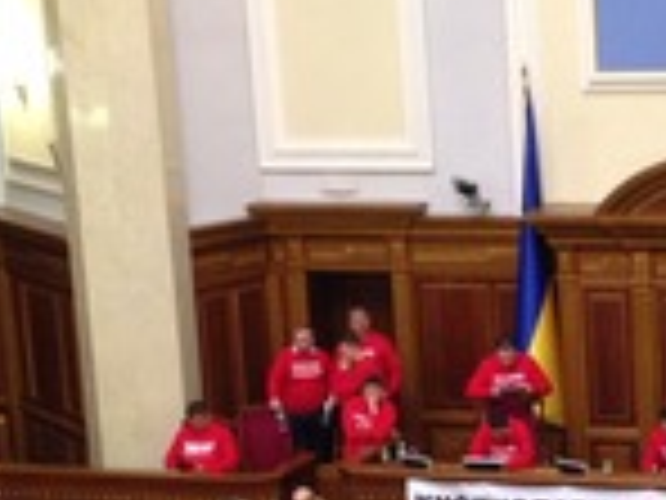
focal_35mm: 143
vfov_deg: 10.3
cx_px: 670
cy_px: 468
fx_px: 2751
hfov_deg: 13.6
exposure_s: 1/20
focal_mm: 4.13
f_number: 2.4
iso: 125
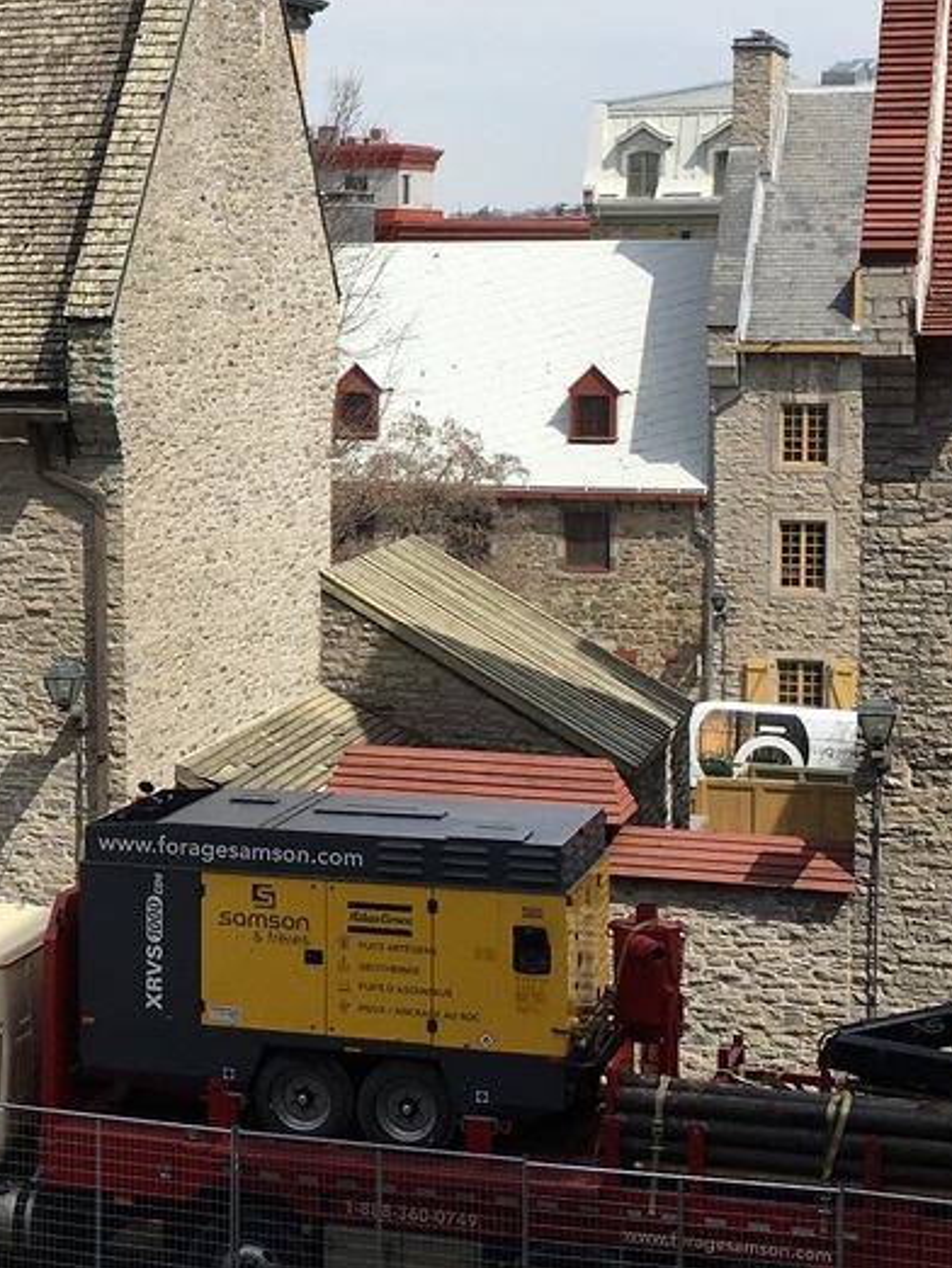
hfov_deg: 18.0
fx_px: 2931
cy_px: 522
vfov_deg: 24.4
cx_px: -22
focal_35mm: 80
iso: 25
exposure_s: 1/1923
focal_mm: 4.15
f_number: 2.2
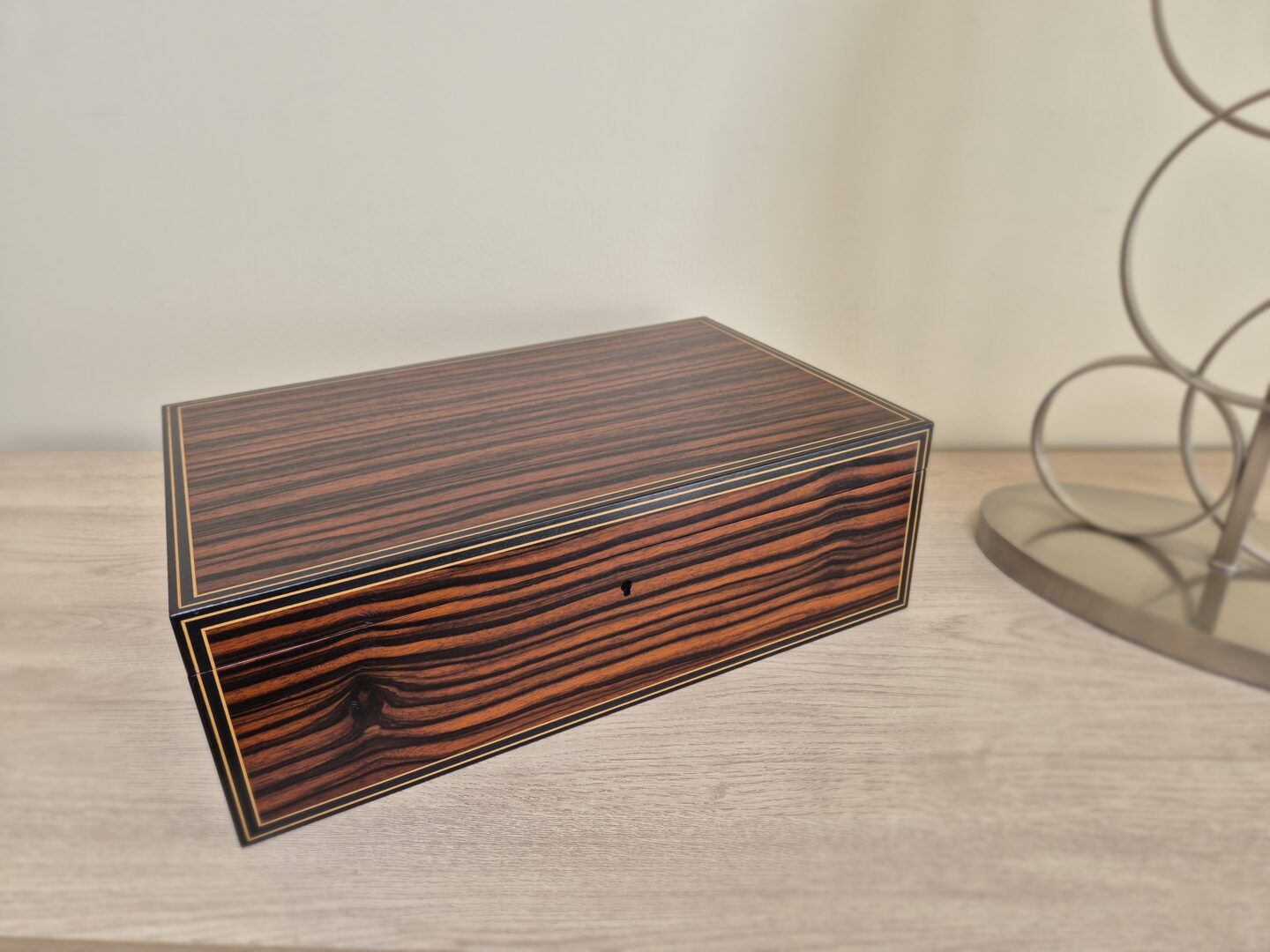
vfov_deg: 58.9
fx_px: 844
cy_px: 476
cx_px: 635
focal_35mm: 23
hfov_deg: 73.9
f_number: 1.8
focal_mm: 5.4
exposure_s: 1/50
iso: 64
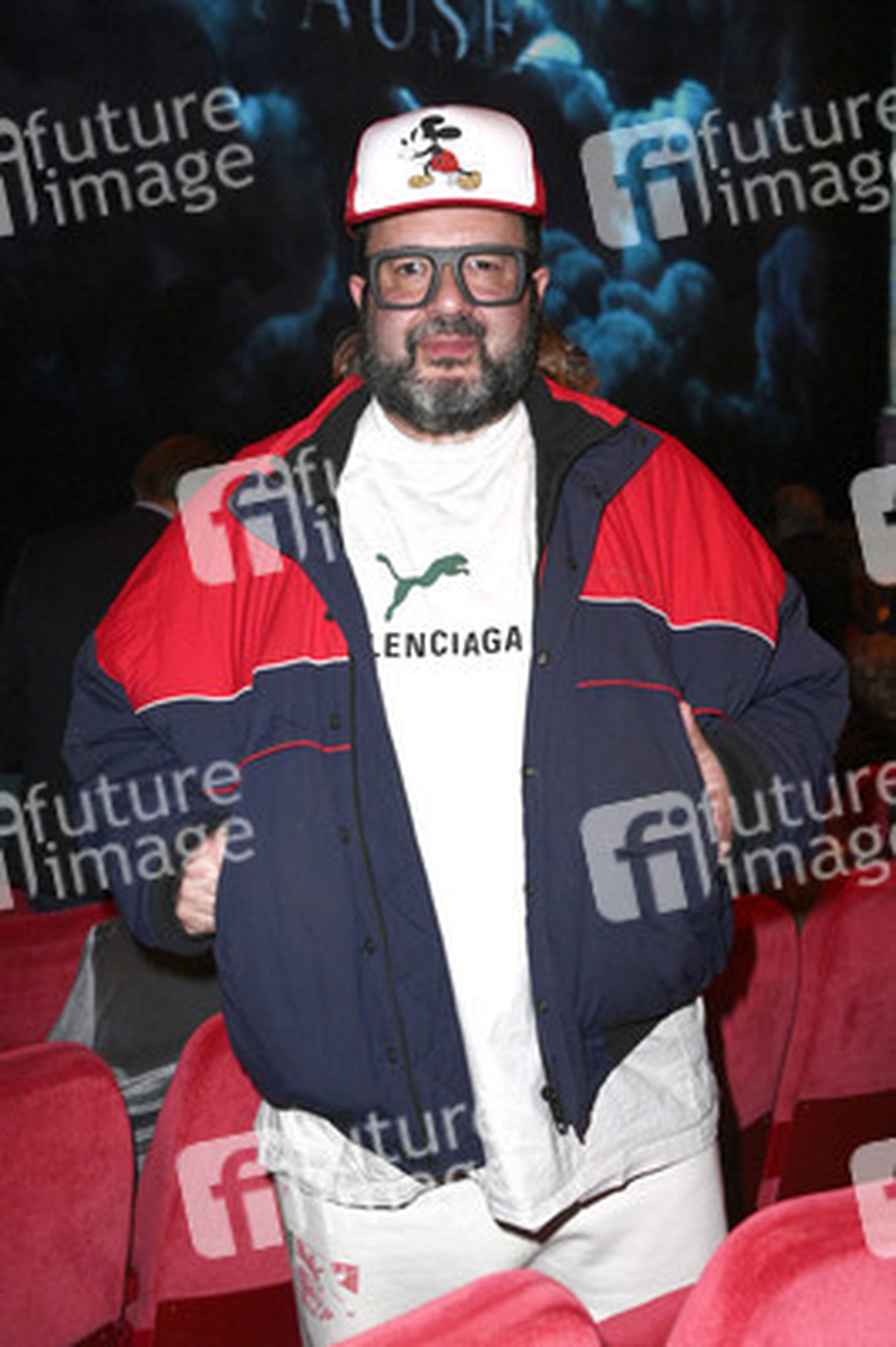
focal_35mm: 45
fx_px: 1683
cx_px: 448
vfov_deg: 43.6
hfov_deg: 29.8
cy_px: 674
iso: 5000
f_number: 5.6
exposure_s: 1/100
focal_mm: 45
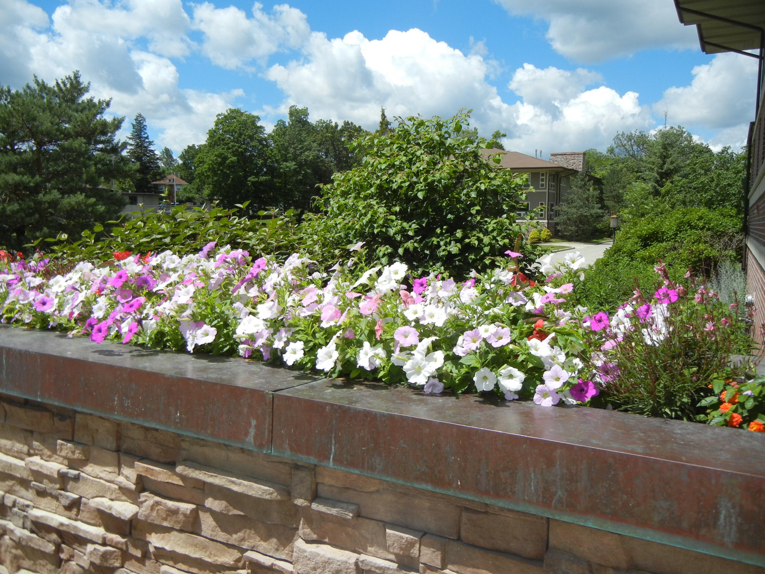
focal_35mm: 30
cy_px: 287
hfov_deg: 60.0
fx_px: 663
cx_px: 382
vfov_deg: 46.8
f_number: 7
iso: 160
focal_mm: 5.4
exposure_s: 1/466
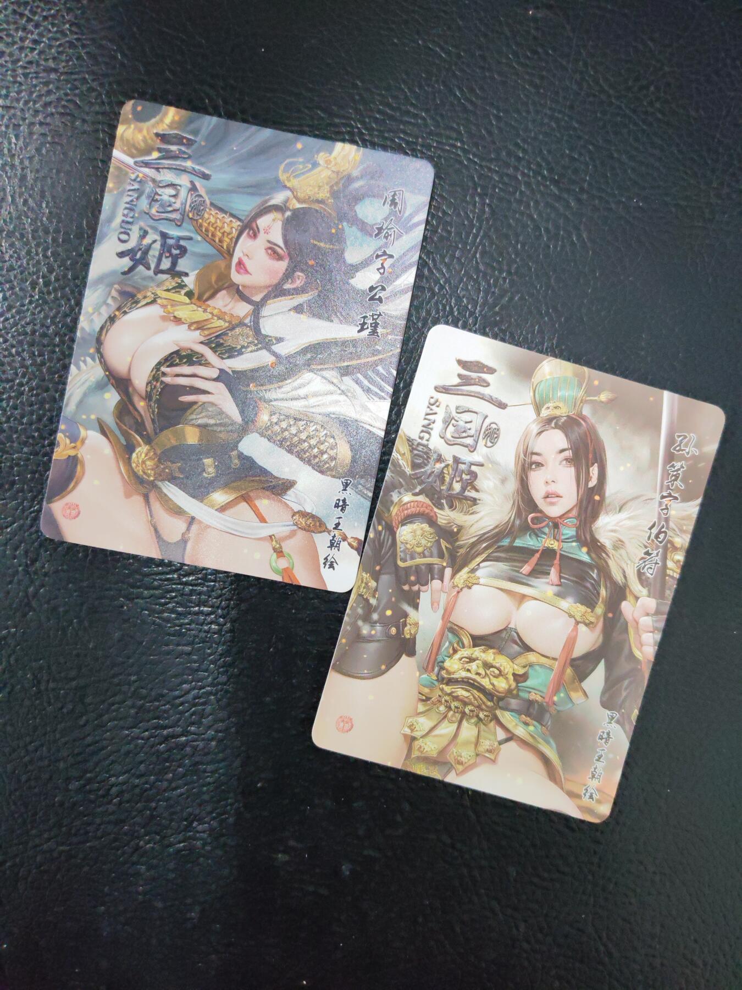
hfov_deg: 51.4
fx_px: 772
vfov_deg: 65.3
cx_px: 371
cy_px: 495
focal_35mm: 27
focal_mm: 5.53
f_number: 1.8
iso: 1000
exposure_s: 1/100
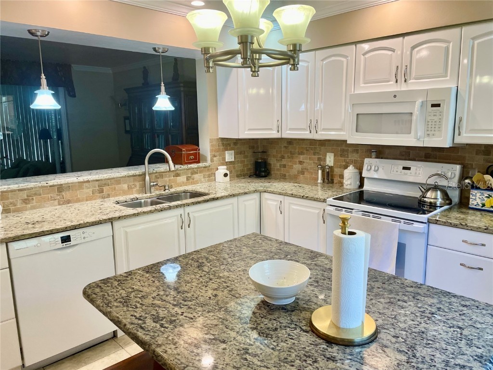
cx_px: 246
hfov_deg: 67.3
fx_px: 370
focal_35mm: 26
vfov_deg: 53.1
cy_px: 185
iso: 100
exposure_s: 1/120
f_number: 1.6
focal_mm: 4.2
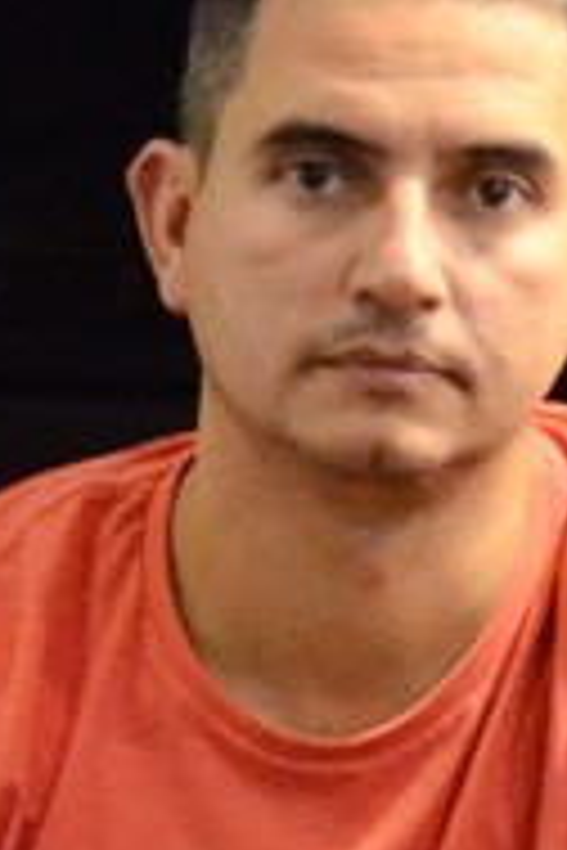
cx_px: 403
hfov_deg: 16.6
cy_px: 409
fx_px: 1937
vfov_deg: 24.8
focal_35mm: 82
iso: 4000
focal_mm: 26
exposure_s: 1/100
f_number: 5
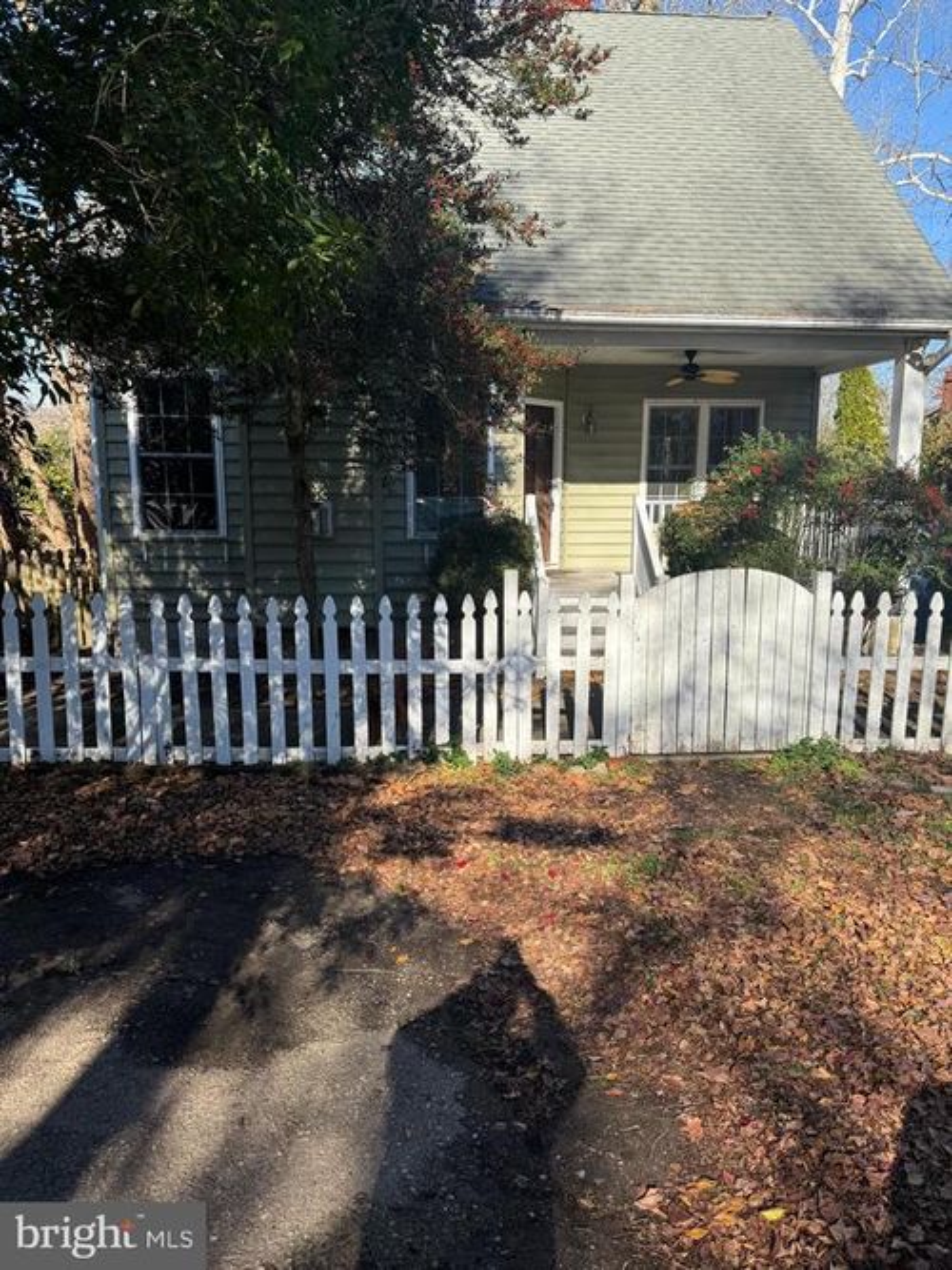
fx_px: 880
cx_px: 476
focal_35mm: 24
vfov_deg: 71.6
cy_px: 635
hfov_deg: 56.8
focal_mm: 6.76
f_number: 1.78
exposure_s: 1/1901
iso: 80
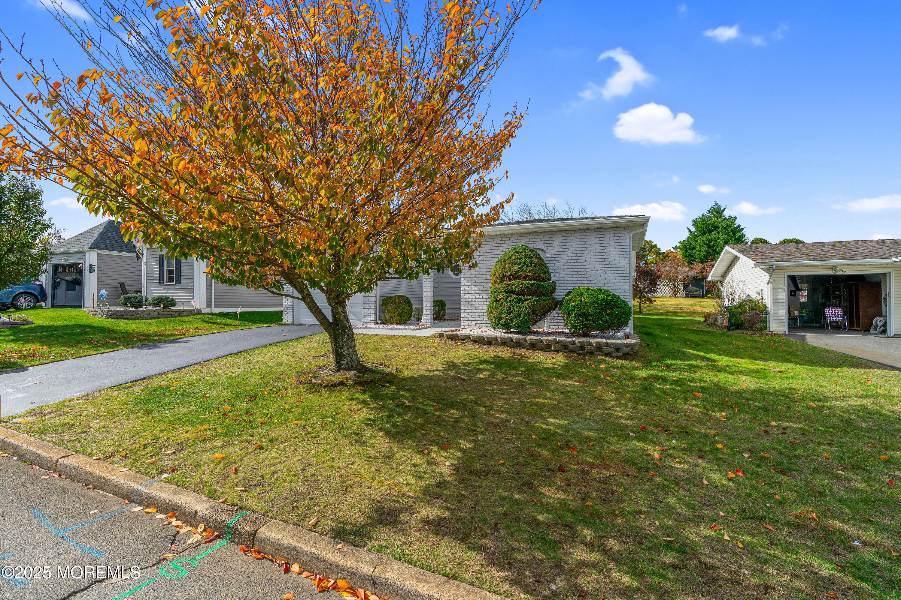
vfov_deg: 73.7
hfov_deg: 96.7
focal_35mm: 16
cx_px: 450
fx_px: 400
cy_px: 300
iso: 200
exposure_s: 1/500
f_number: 8
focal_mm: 16
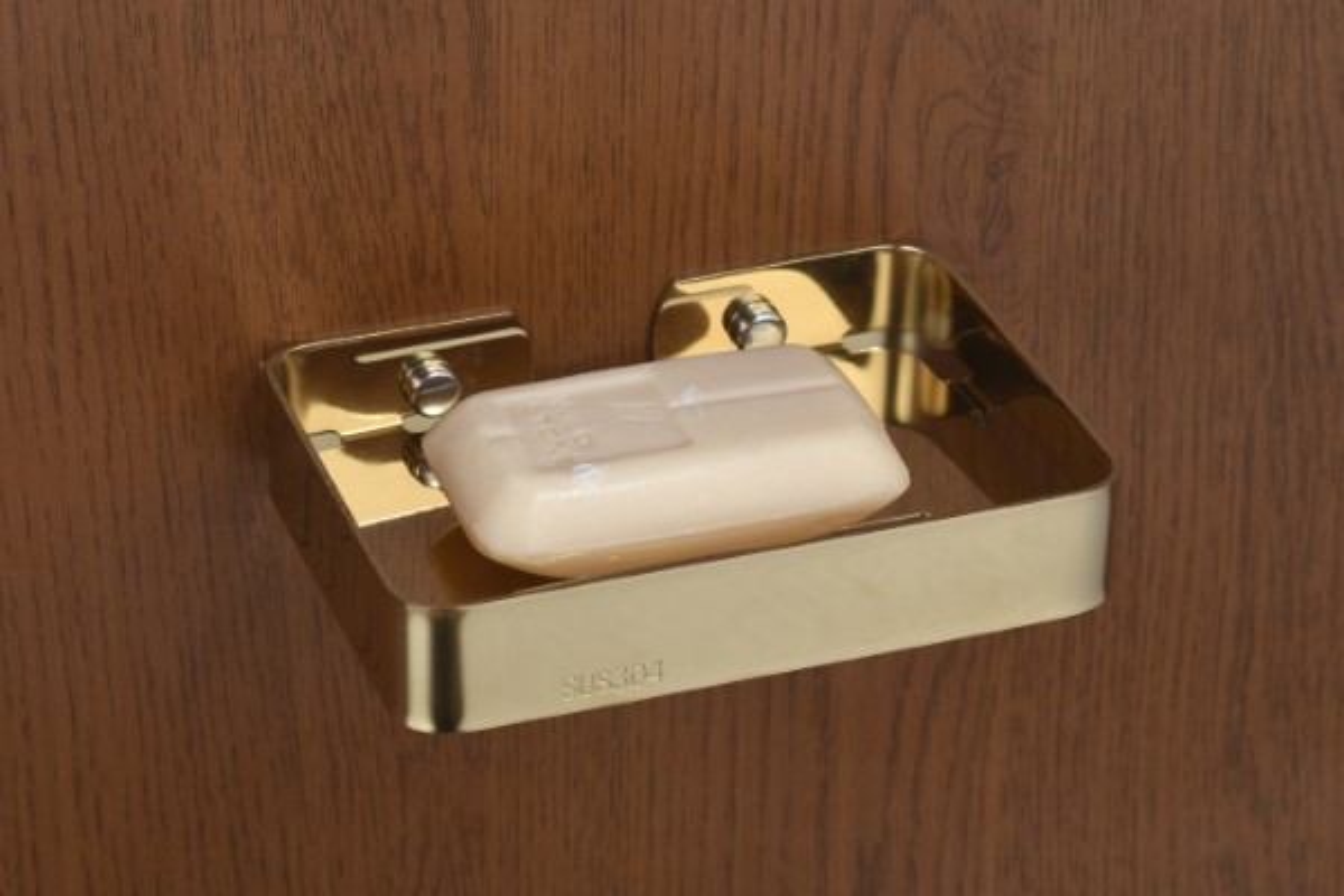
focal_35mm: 127
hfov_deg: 16.1
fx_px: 4741
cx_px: 672
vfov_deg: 10.8
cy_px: 448
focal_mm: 85
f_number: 16
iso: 200
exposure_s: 1/30
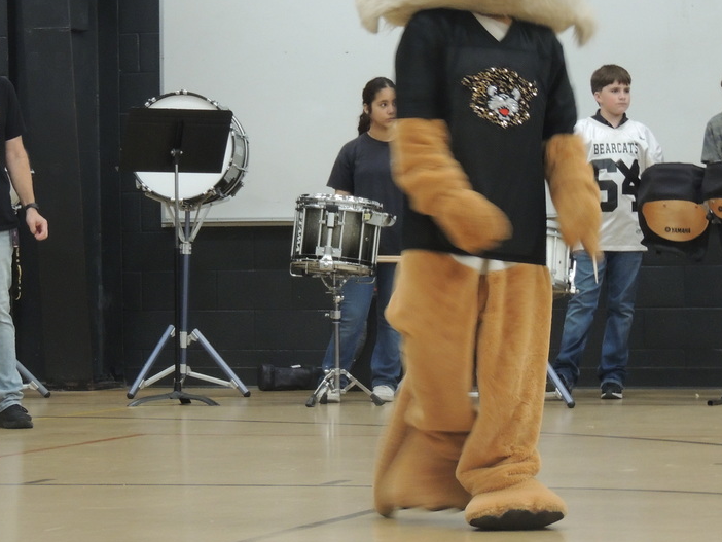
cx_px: 380
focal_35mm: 175
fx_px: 3651
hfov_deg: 11.3
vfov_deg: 8.5
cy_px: 209
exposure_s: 1/25
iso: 560
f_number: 4.2
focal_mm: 21.4
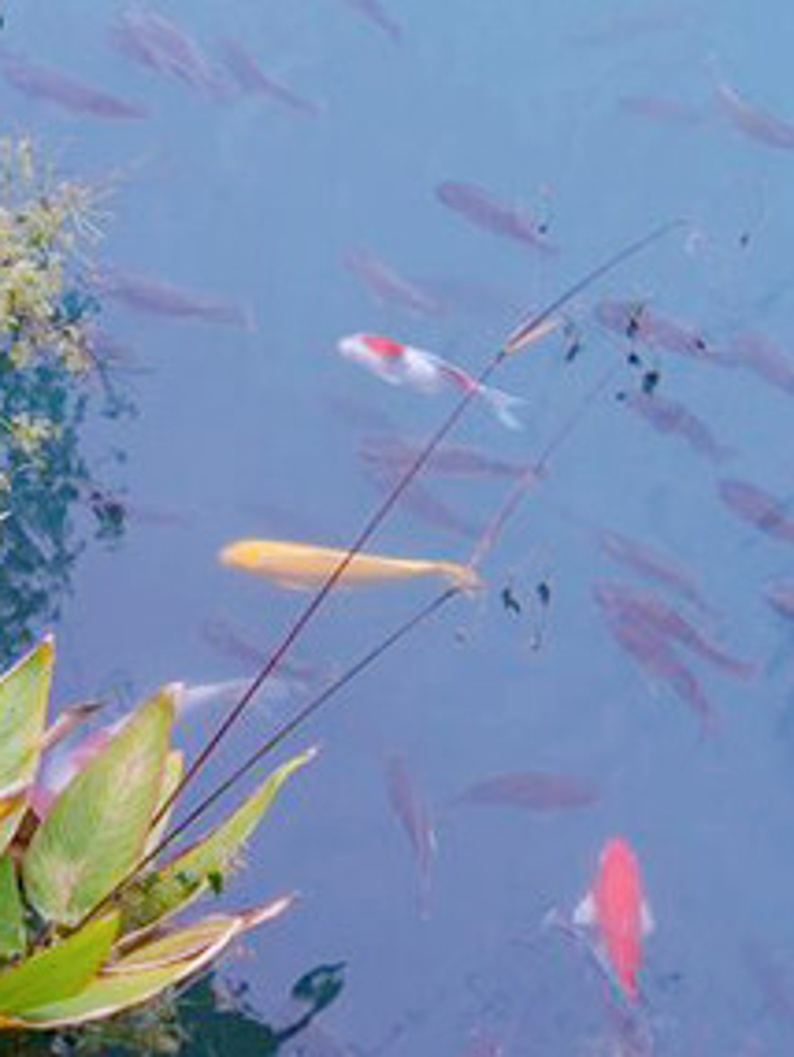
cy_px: 397
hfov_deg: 17.2
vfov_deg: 22.7
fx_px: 2628
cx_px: 356
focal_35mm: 86
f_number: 4
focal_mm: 30
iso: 320
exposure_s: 1/30
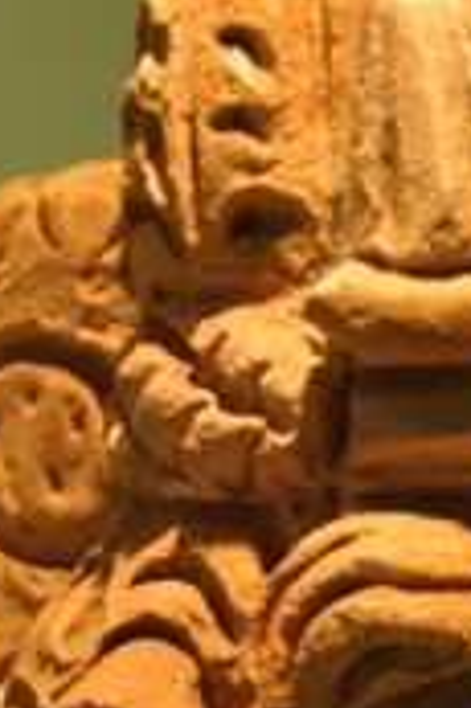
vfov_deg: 4.8
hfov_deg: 3.2
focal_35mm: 431
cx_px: 575
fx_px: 8473
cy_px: 1056
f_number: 5
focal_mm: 75
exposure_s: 1/60
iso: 500
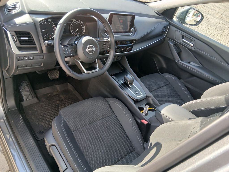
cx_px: 114
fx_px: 172
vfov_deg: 53.1
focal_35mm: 26
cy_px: 86
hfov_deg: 67.3
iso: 50
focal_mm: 3.98
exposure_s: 1/50
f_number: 1.8
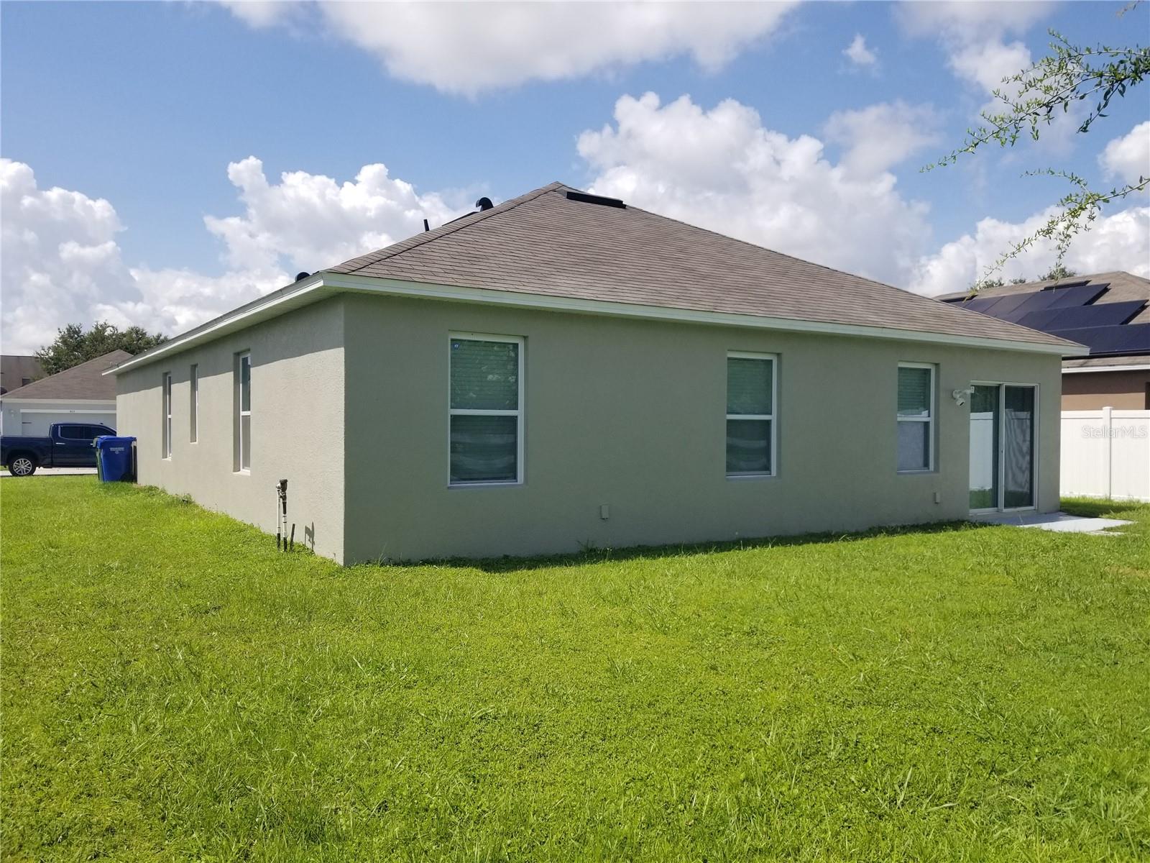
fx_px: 864
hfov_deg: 67.3
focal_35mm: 26
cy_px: 432
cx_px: 575
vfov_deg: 53.1
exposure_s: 1/2544
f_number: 1.7
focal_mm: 4.3
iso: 50
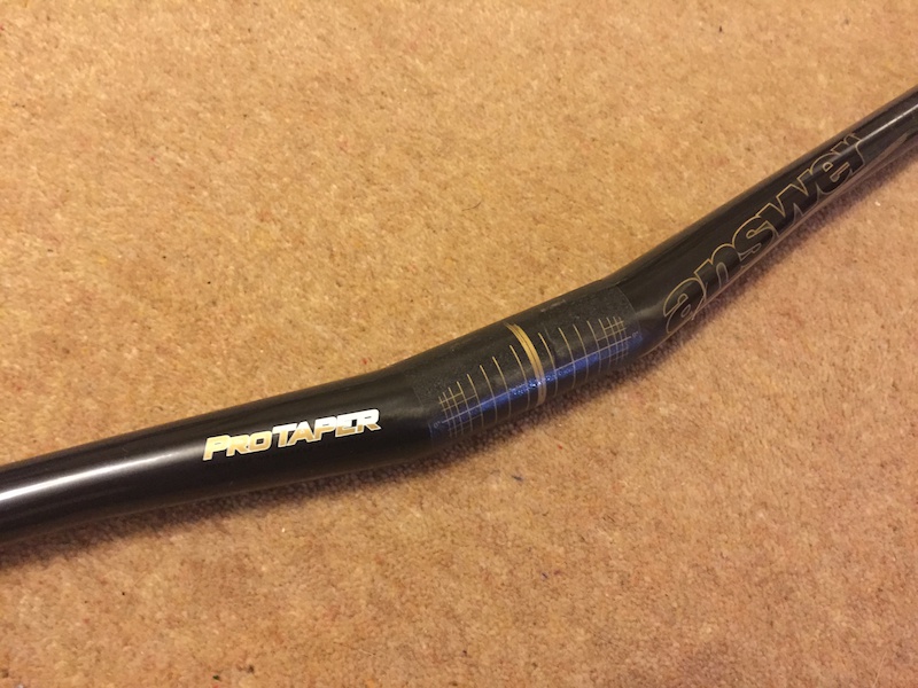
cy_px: 344
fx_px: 769
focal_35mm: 29
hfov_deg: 61.7
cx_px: 459
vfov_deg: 48.2
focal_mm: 4.15
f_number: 2.2
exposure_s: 1/15
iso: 500
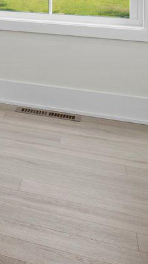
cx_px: -484
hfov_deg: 7.6
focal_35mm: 85
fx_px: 594
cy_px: -70
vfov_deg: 22.6
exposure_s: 1/4
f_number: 8
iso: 100
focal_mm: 16
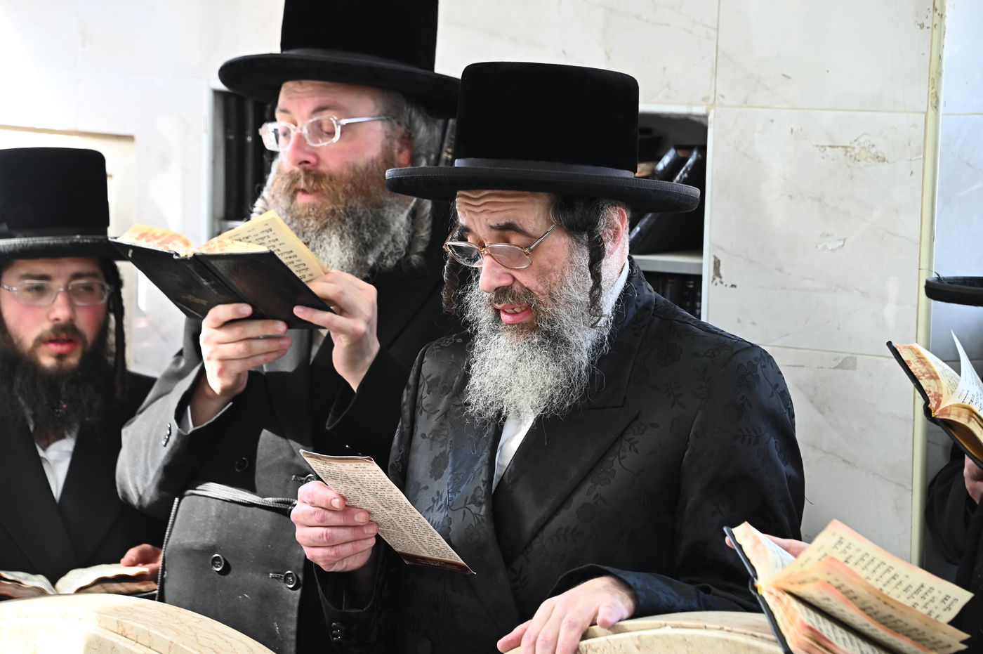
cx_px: 492
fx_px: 4638
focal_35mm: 170
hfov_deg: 12.1
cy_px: 327
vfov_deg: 8.1
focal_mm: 170
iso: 2000
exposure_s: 1/200
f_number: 7.1
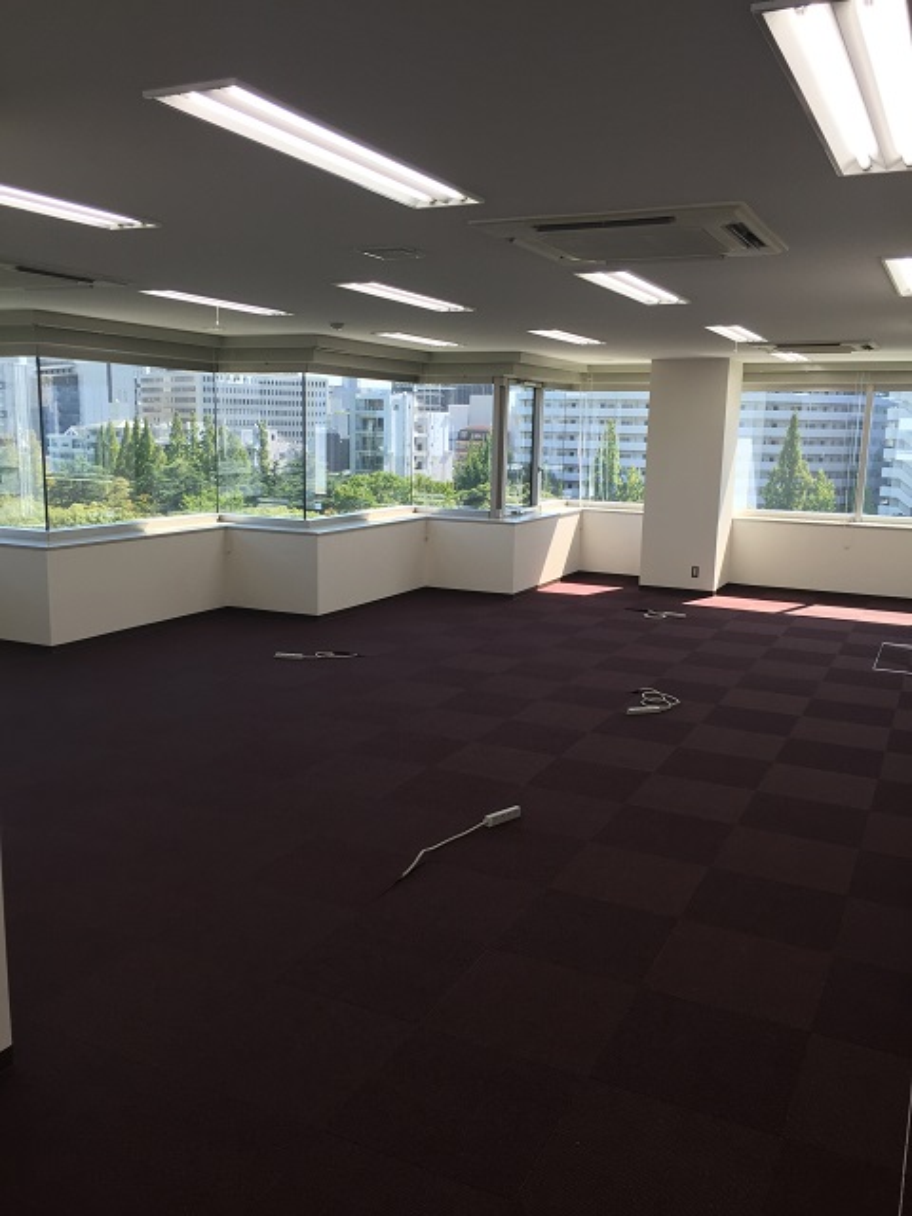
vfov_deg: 61.7
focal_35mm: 29
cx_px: 456
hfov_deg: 48.2
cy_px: 608
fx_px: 1019
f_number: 2.2
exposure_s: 1/120
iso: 32
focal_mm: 4.15
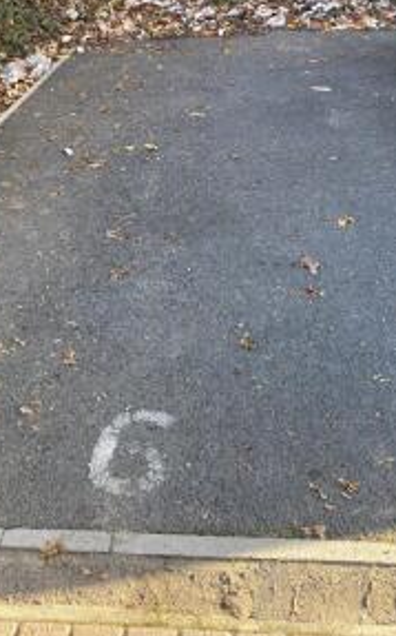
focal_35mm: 42
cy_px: 185
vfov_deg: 46.1
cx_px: 190
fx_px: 726
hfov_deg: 30.5
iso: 40
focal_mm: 4.25
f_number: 1.8
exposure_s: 1/121
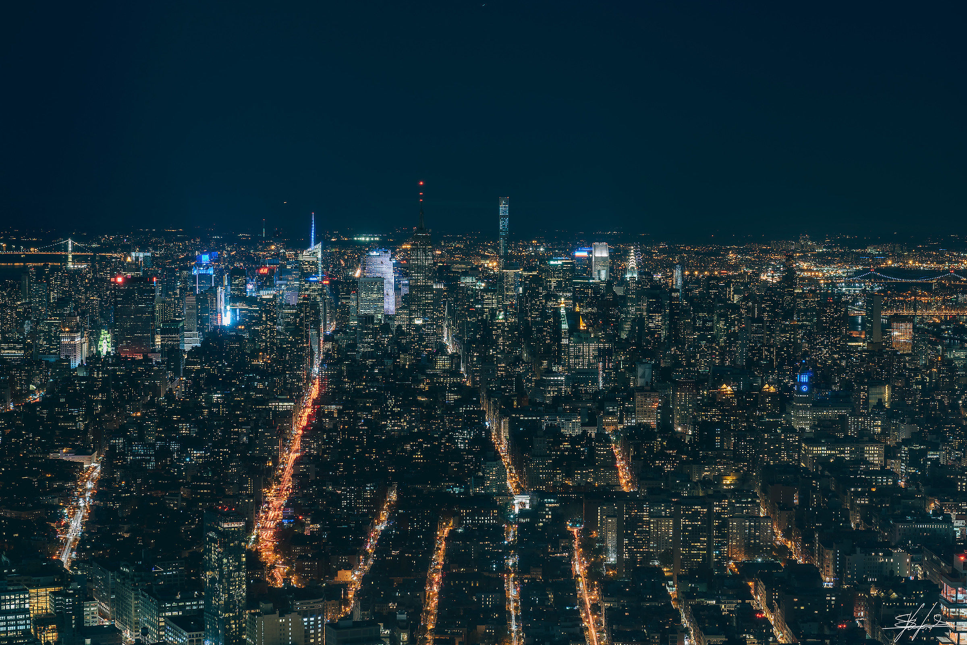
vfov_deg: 19.5
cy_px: 322
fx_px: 1880
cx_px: 484
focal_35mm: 70
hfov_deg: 28.8
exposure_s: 25
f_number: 8
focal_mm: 70
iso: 64
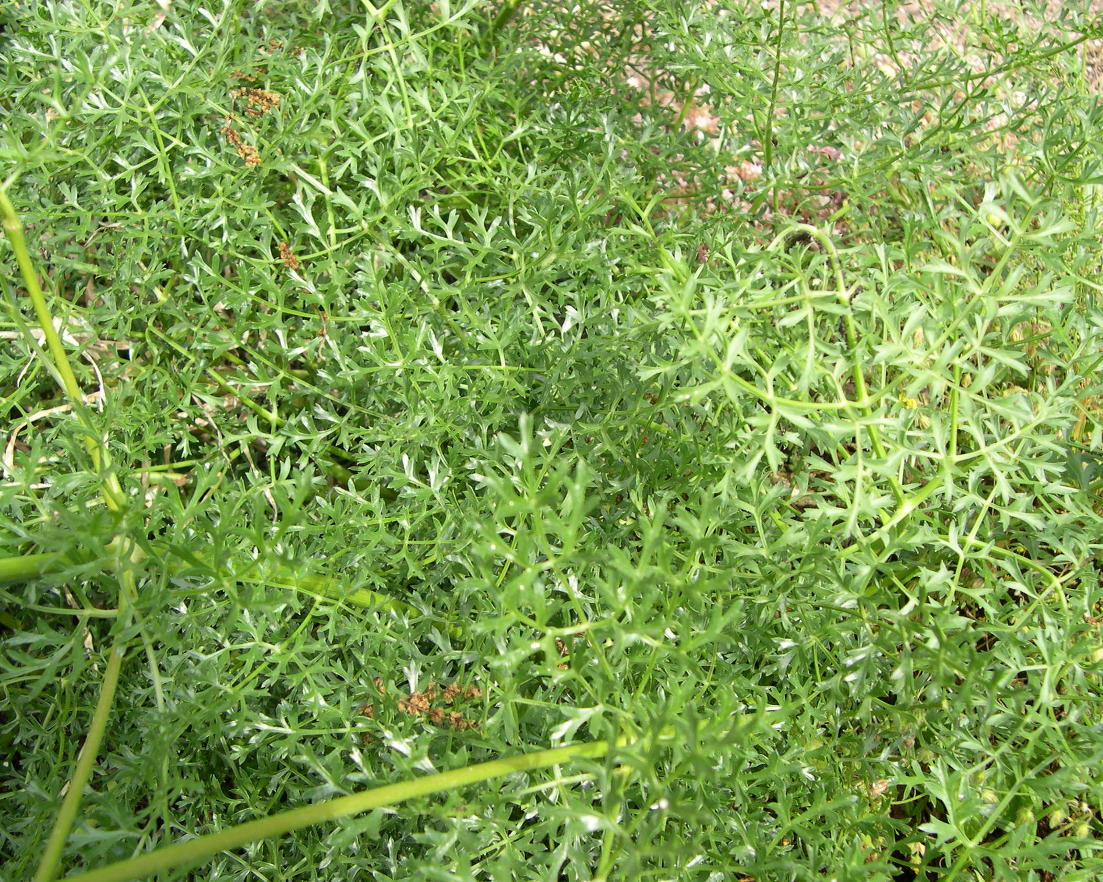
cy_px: 440
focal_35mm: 40
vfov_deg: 37.3
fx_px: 1306
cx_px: 545
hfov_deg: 45.8
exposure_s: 1/331
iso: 100
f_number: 2.8
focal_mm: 8
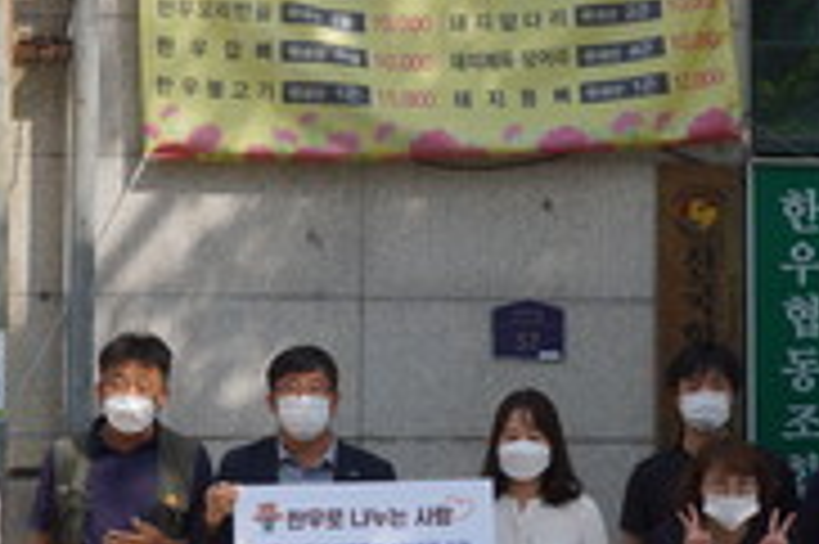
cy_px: 297
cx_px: 392
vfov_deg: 13.8
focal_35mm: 99
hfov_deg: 20.6
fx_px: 2250
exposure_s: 1/320
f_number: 8
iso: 100
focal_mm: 20
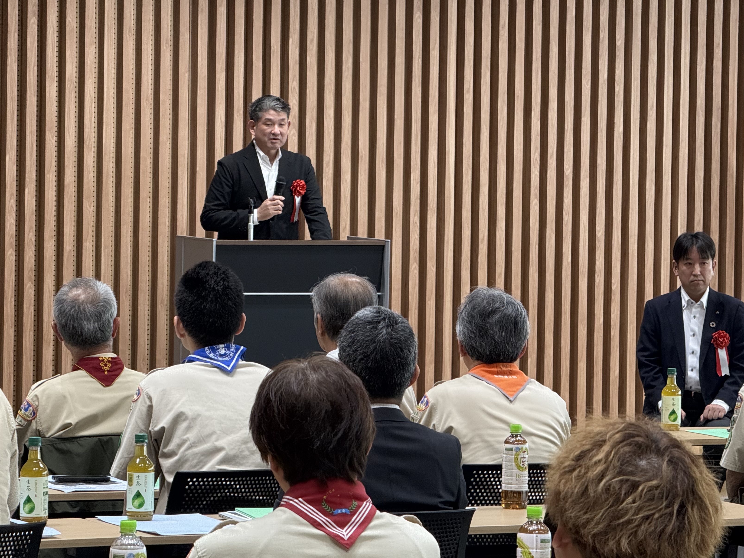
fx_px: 3245
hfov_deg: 13.1
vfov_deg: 9.8
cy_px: 225
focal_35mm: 151
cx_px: 415
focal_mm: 15.66
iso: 320
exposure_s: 1/60
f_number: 2.8
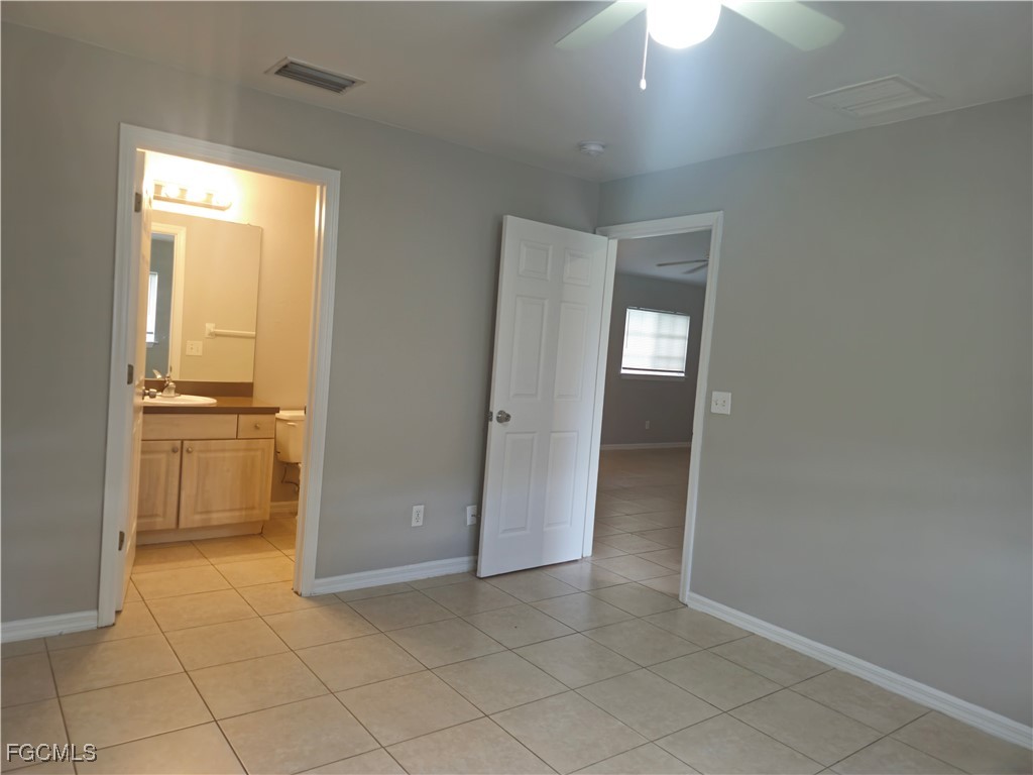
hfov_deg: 73.9
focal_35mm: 23
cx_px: 516
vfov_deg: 58.9
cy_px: 388
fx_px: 686
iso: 160
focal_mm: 5.54
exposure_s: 1/60
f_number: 1.8
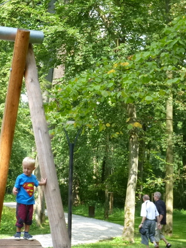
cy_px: 130
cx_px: 7
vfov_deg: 21.1
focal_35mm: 93
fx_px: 666
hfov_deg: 15.6
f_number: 4.2
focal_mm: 9.9
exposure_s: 1/160
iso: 200
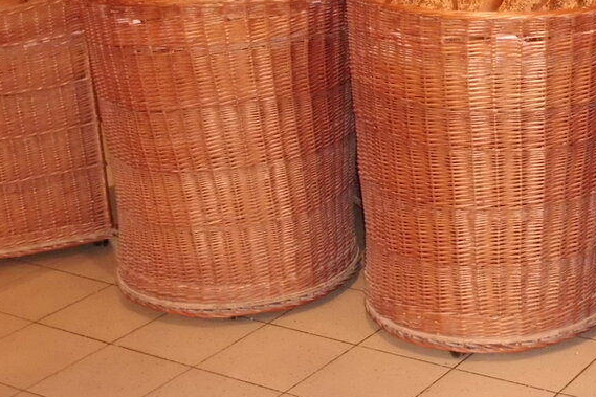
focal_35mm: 79
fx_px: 1307
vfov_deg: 17.1
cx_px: 540
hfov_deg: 24.9
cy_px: 71
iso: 400
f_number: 2.9
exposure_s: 1/60
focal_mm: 6.3
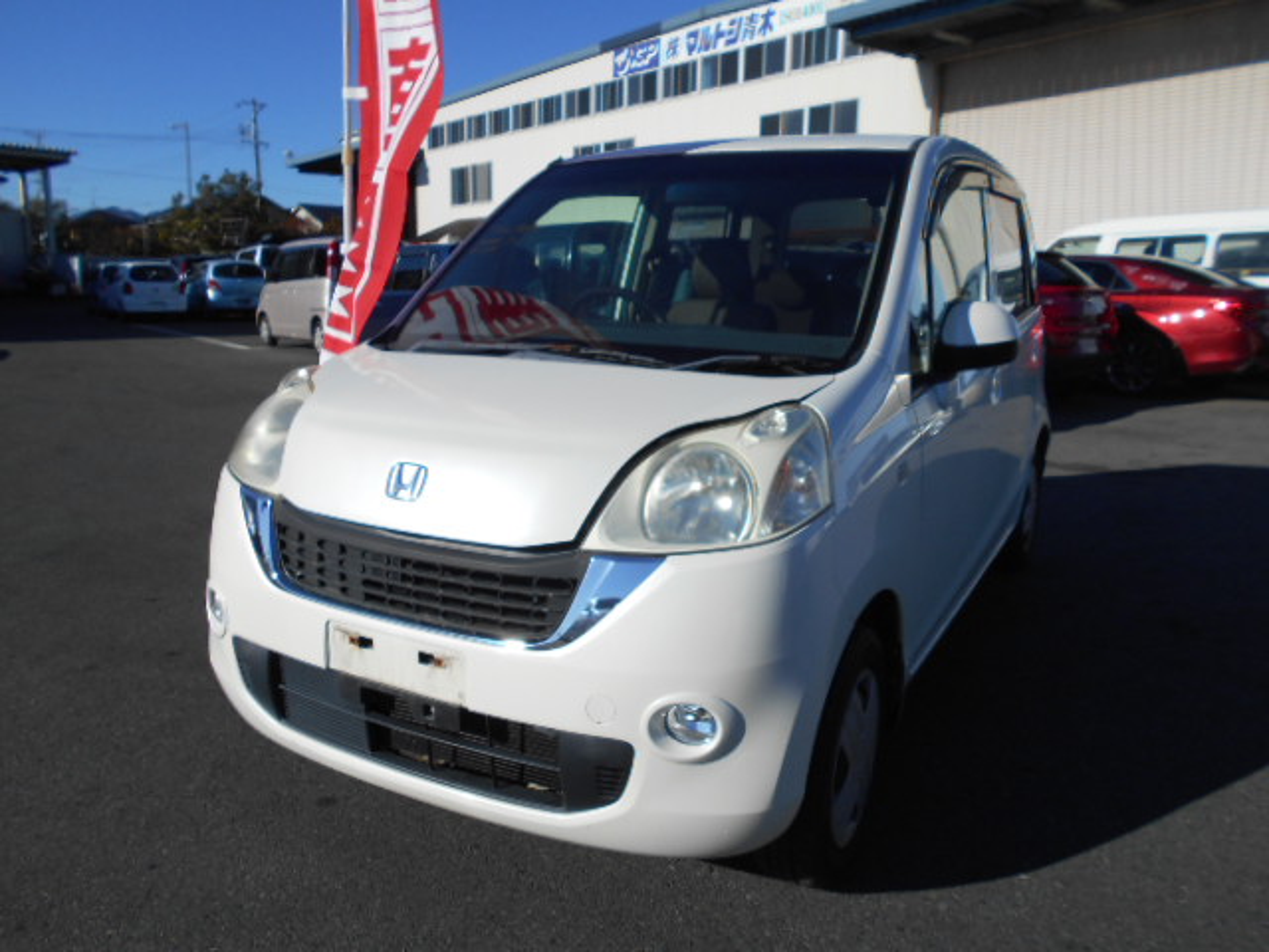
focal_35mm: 26
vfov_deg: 53.1
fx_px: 953
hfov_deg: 67.3
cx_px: 634
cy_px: 476
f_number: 3.2
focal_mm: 4.6
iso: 80
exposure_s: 1/1250
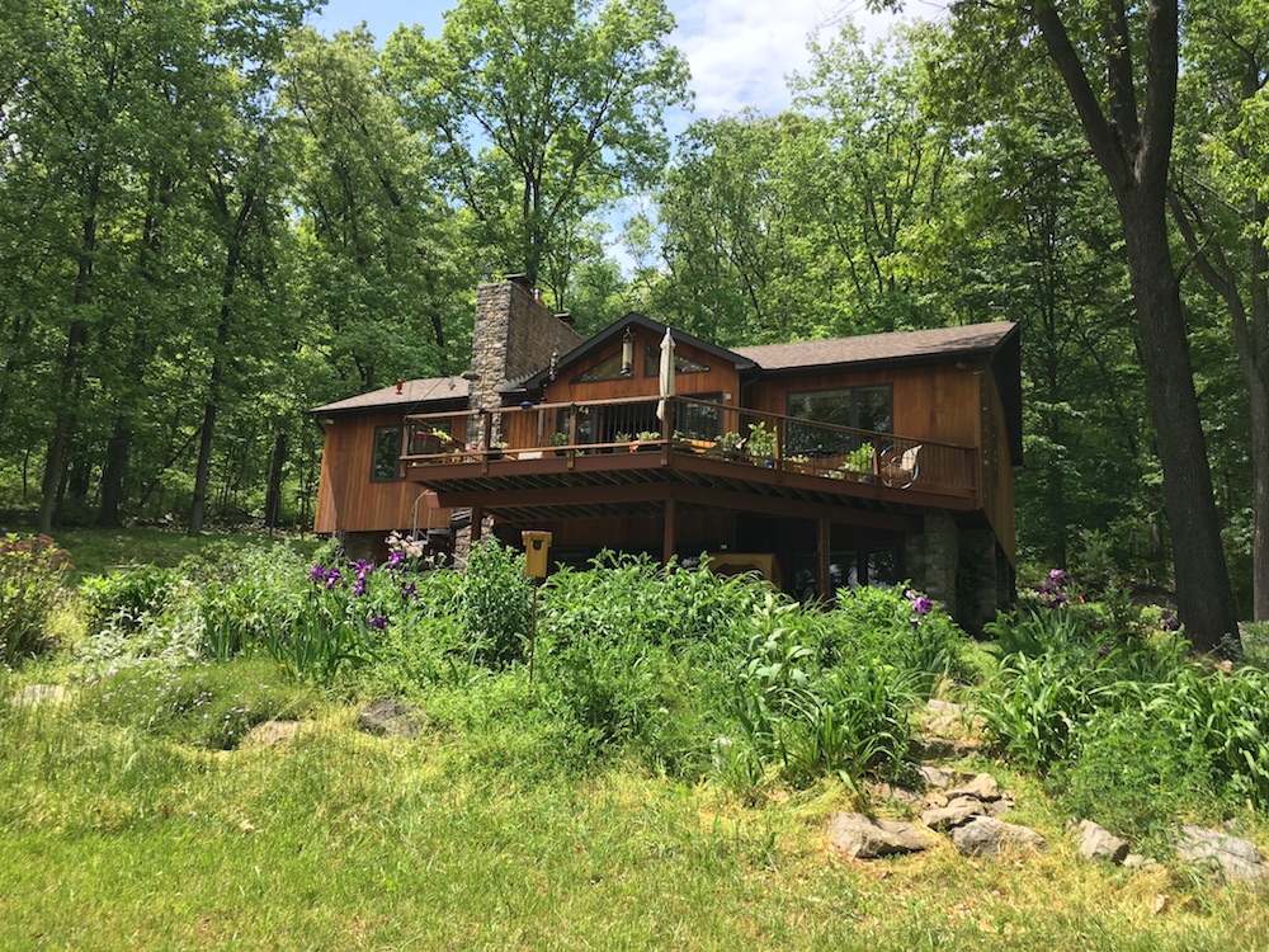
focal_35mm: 29
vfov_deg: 48.2
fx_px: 1063
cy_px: 476
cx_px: 634
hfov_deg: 61.7
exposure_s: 1/557
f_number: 2.2
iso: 25
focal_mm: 4.15
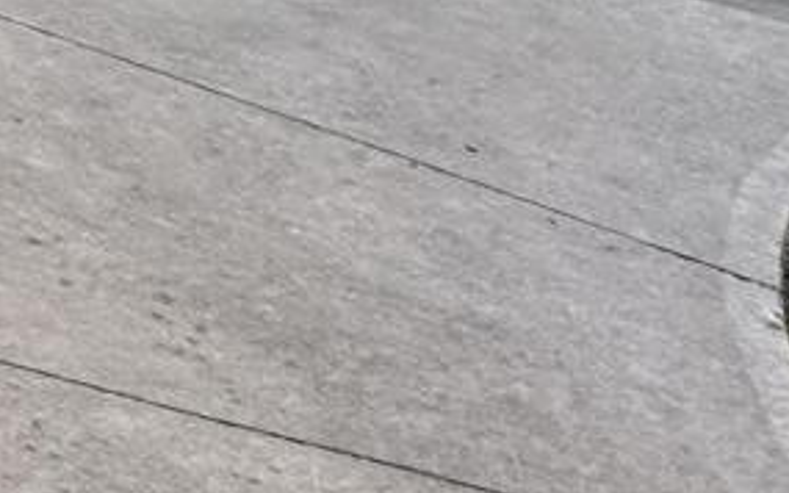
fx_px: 1526
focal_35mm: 71
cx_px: -749
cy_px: -676
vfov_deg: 13.6
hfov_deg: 19.1
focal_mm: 2.22
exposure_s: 1/120
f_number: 2.2
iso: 250
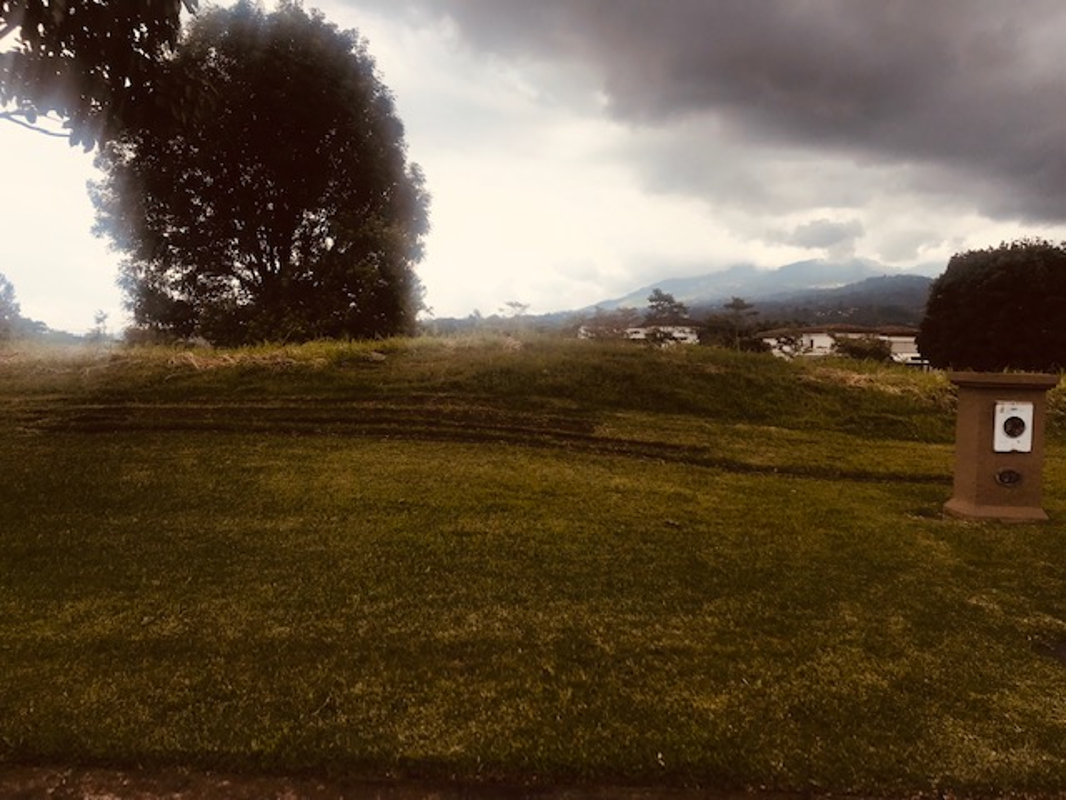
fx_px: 862
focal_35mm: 28
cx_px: 533
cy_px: 400
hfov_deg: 63.4
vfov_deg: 49.7
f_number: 1.8
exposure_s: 1/1597
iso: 20
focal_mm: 3.99
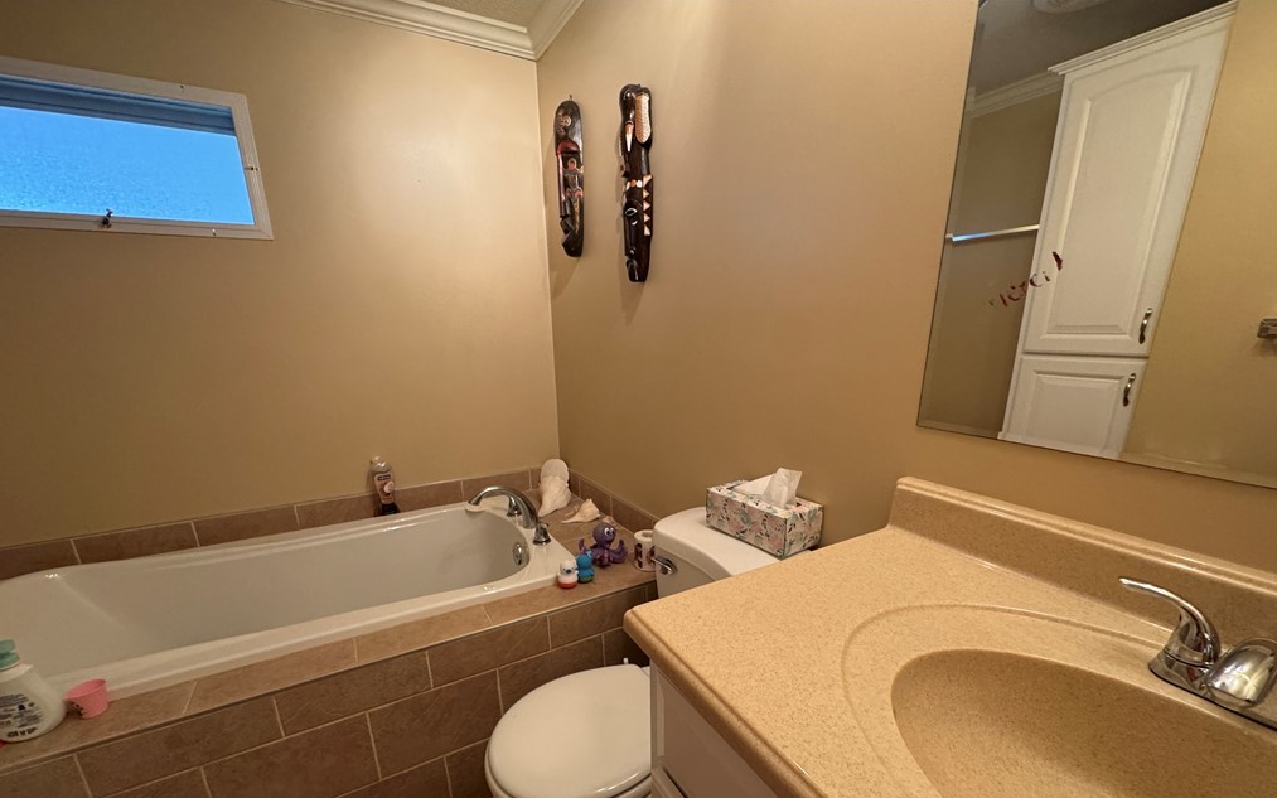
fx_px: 522
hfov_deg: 101.5
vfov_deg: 73.9
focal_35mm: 15
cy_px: 482
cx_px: 634
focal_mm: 2.22
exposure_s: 1/60
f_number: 2.2
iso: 400
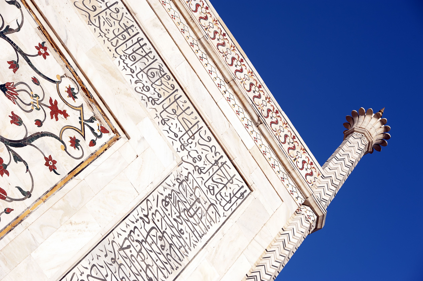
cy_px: 140
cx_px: 212
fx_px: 1233
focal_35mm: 105
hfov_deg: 19.5
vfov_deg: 13.0
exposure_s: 1/500
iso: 200
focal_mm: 105
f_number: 8
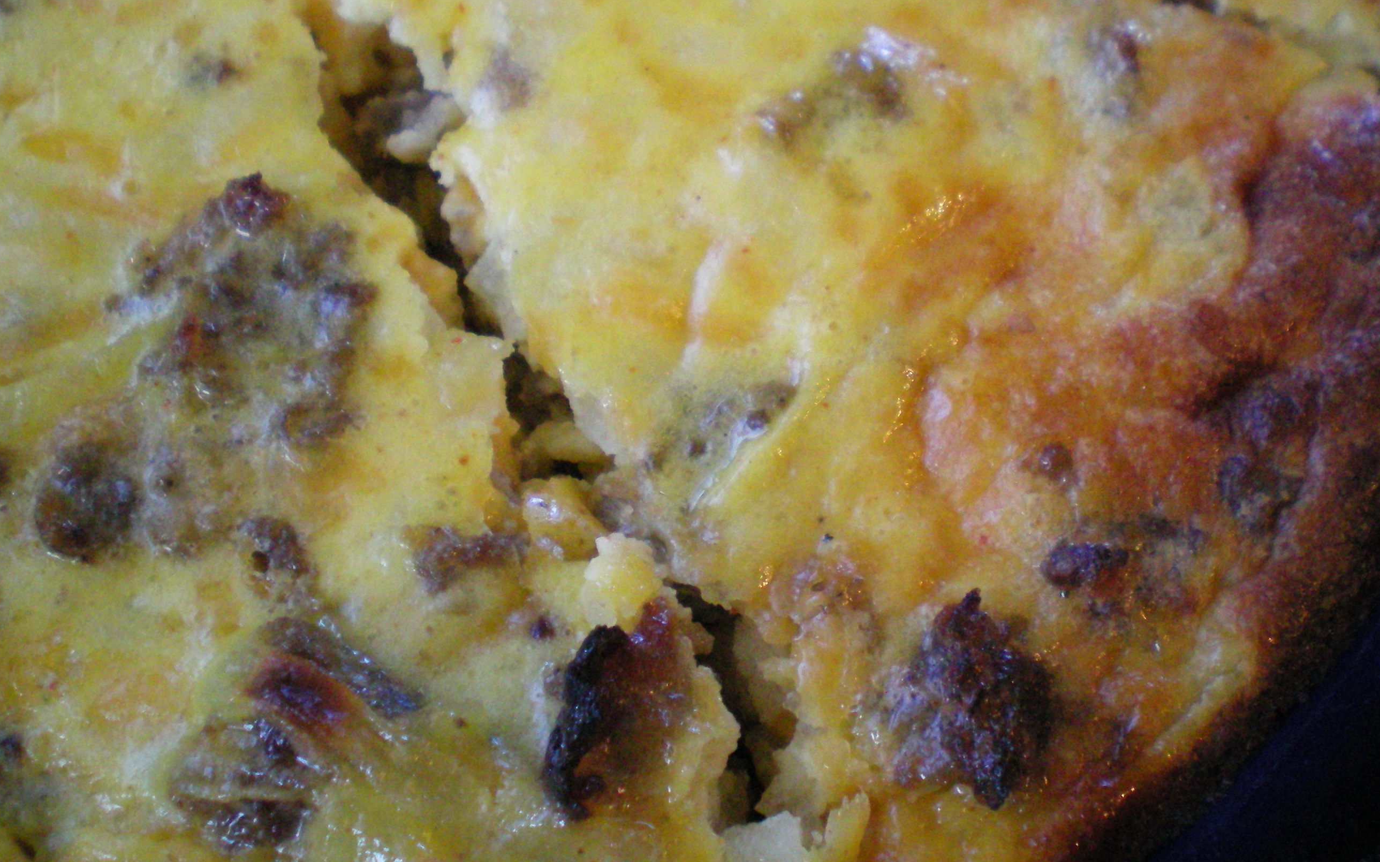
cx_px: 831
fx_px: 1918
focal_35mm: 51
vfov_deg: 25.1
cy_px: 242
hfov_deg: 39.4
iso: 400
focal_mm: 6.3
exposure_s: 1/60
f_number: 3.1
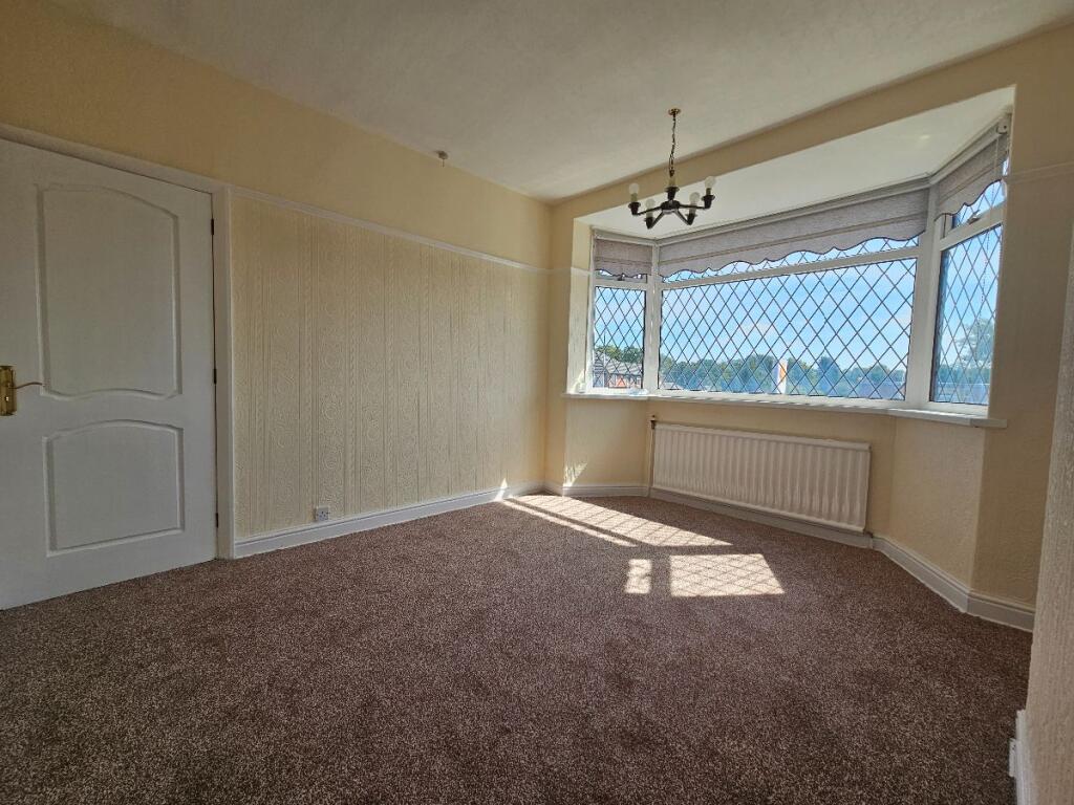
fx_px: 403
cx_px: 537
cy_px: 402
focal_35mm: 13
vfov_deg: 89.9
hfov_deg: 106.2
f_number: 2.2
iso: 50
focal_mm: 2.2
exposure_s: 1/536
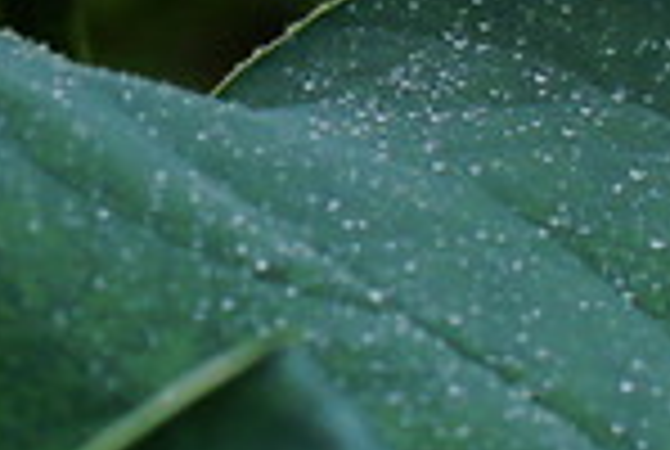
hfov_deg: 4.5
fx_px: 8429
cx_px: -531
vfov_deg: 3.0
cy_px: -778
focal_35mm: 452
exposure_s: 1/400
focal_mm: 50
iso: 100
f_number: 1.7
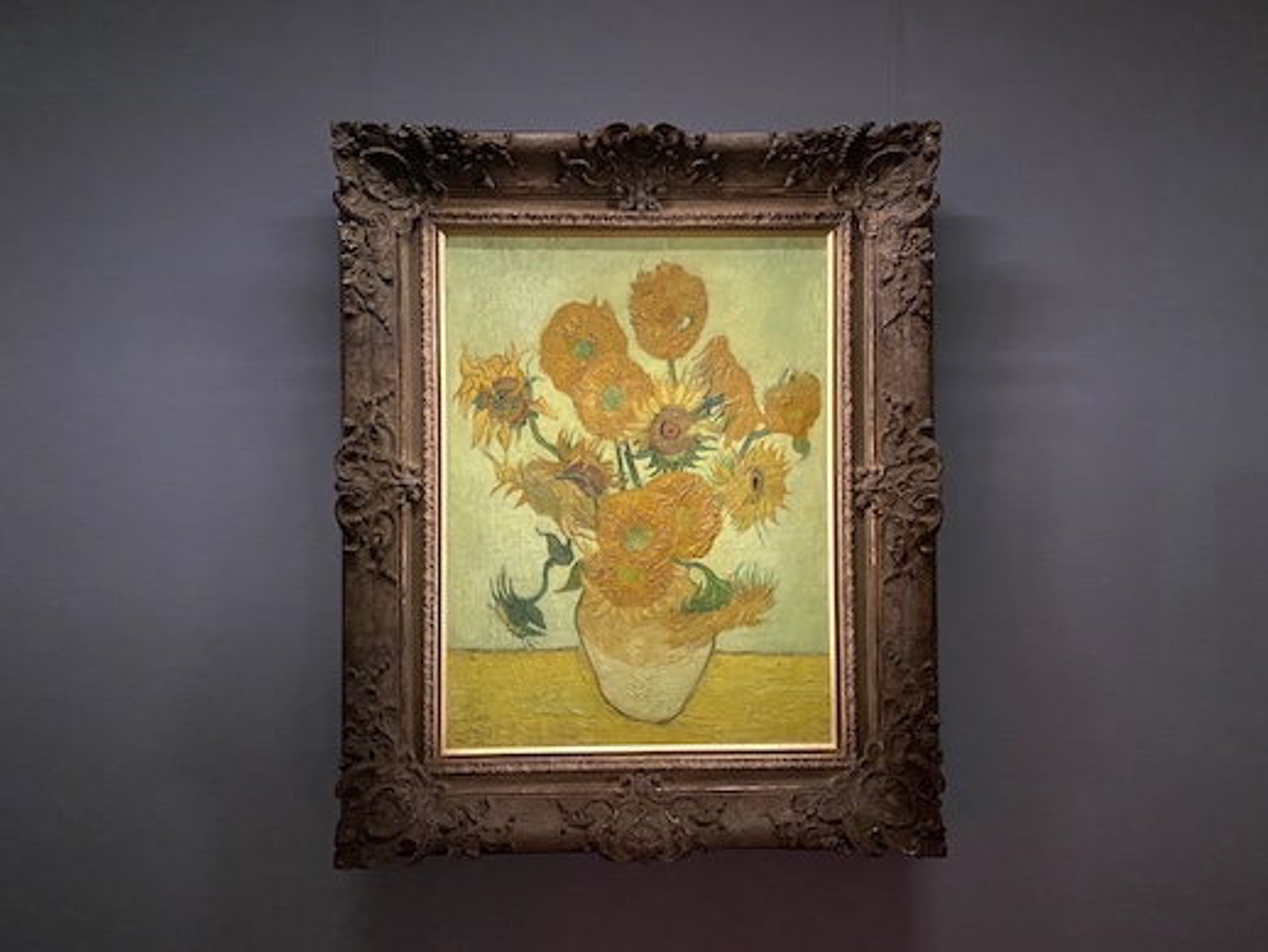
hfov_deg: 67.3
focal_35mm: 26
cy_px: 476
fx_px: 953
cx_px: 634
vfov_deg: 53.1
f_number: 1.8
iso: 640
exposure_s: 1/38
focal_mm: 4.25
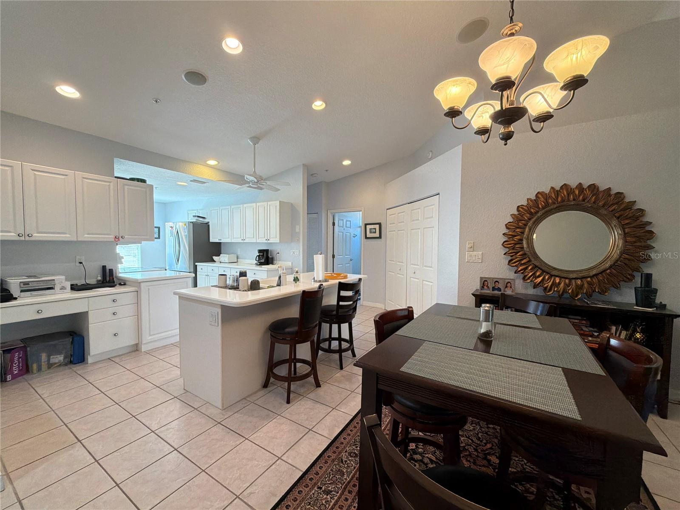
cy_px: 255
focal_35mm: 14
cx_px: 340
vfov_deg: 85.7
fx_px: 275
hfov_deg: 102.1
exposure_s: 1/60
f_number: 2.2
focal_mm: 2.22
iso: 250
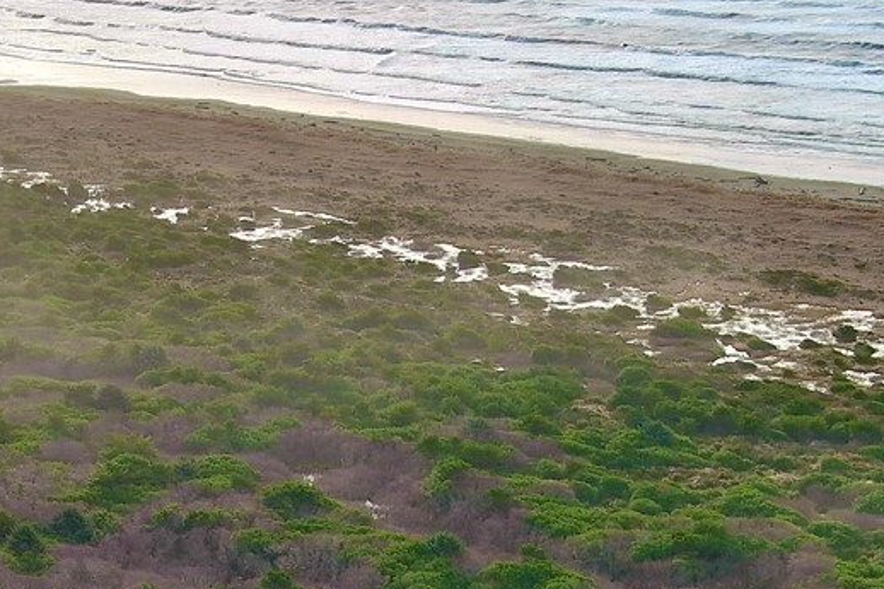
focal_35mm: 95
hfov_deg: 21.2
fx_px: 2332
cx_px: 161
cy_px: 593
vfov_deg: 14.2
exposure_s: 1/1040
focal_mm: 10.57
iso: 100
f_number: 2.8
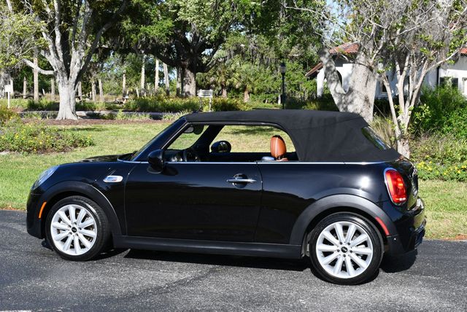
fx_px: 779
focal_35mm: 60
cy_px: 156
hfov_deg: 33.4
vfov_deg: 22.7
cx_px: 234
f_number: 8
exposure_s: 1/250
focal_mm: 30
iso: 160
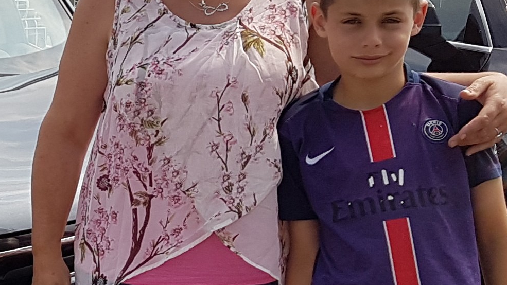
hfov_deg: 17.1
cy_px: 222
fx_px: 1559
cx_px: -202
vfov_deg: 10.4
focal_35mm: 116
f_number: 1.7
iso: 40
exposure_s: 1/2368
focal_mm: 4.2
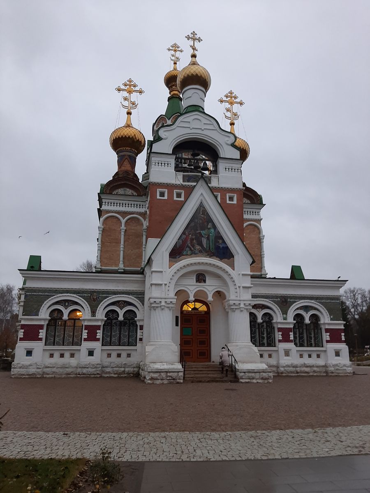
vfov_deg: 65.3
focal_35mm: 27
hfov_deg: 51.4
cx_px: 185
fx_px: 385
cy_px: 246
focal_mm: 3.93
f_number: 1.7
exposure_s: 1/50
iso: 100
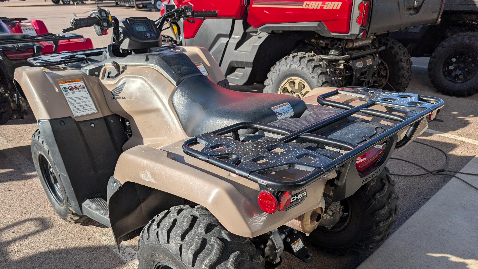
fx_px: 342
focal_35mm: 27
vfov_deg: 42.3
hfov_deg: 69.9
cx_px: 234
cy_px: 181
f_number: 1.68
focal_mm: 6.9
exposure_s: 1/10638
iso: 22
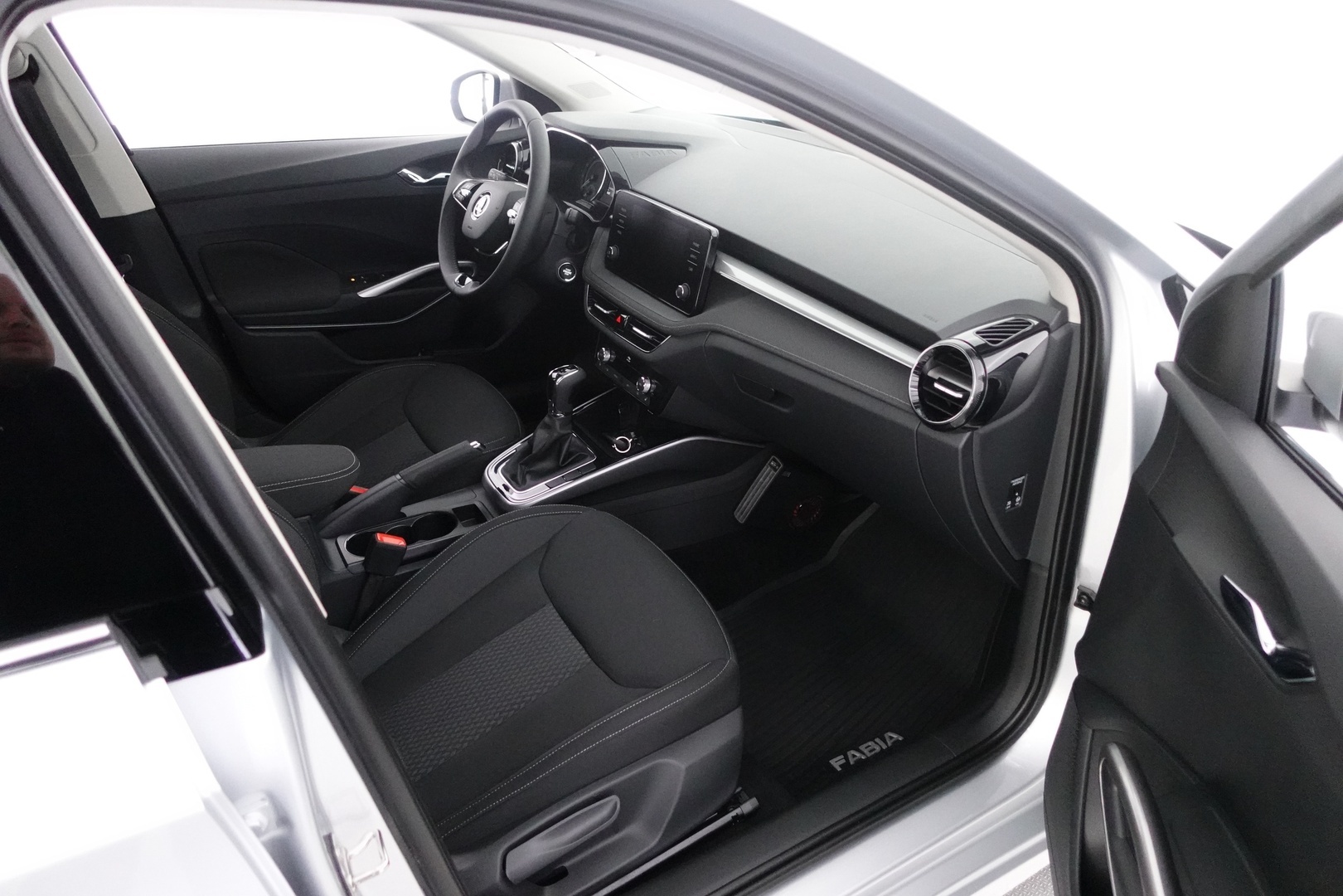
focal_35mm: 24
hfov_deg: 73.7
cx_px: 672
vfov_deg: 53.1
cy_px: 448
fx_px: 895
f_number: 1.8
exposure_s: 1/100
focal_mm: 9.4
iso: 4000
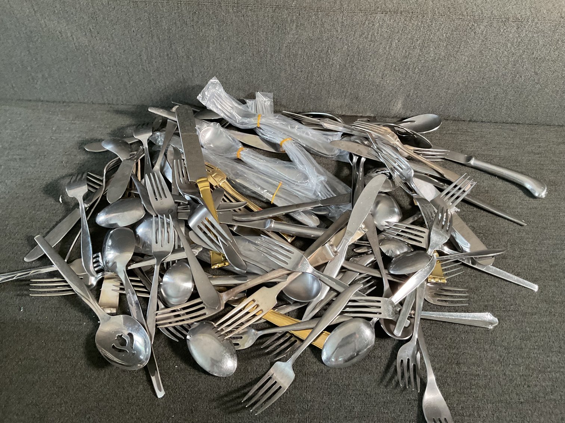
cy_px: 212
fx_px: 473
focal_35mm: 29
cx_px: 282
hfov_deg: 61.7
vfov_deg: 48.2
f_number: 1.8
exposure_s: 1/60
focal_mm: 3
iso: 160
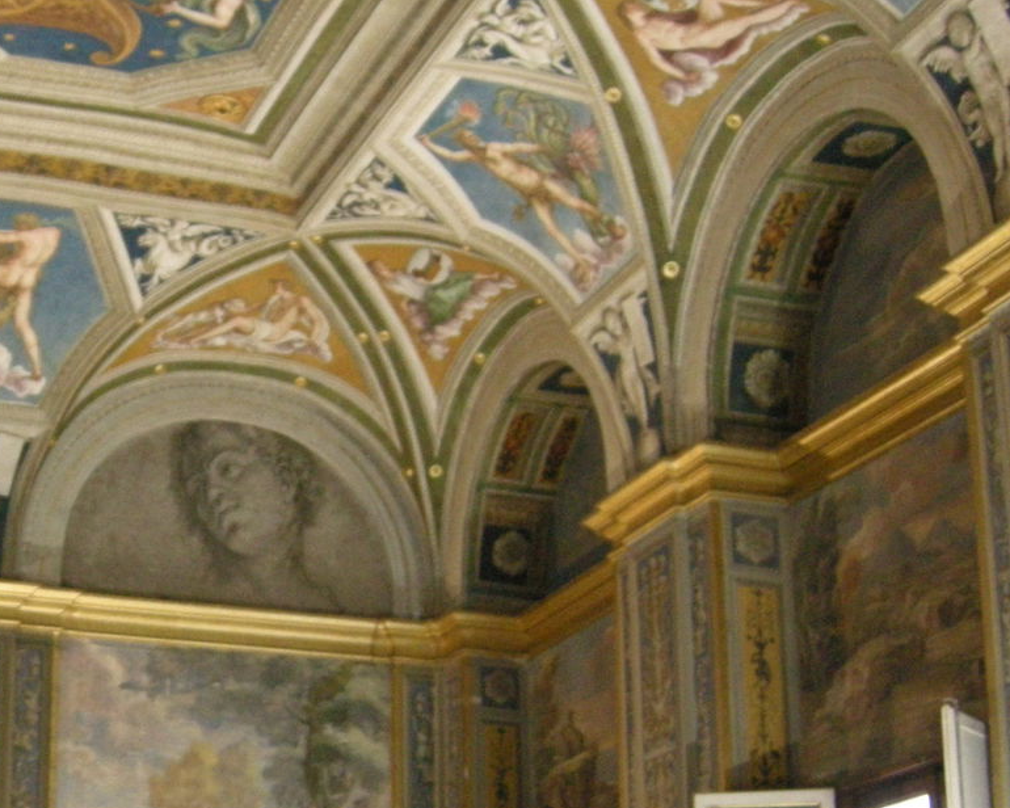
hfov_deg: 25.6
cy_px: 712
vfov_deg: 20.6
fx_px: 2182
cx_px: 212
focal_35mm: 73
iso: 400
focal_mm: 7.5
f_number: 2.7
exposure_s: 1/20.7
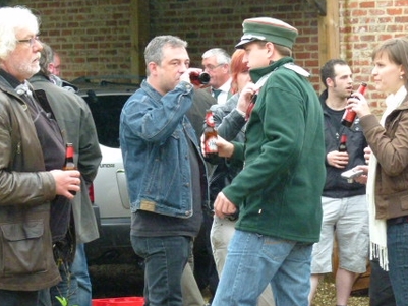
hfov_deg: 11.3
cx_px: 212
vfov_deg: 8.5
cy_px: 164
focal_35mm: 175
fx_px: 2063
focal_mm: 21.1
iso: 400
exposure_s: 1/125
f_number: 3.5
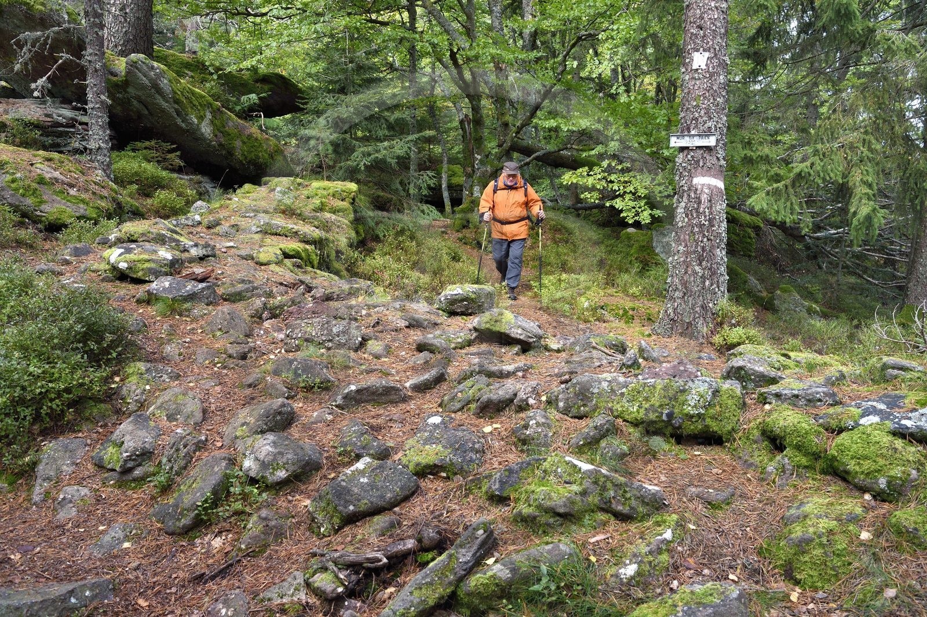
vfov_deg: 42.3
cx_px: 464
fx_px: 798
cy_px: 308
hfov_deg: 60.3
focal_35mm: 31
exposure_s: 1/100
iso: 800
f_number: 9
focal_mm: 31
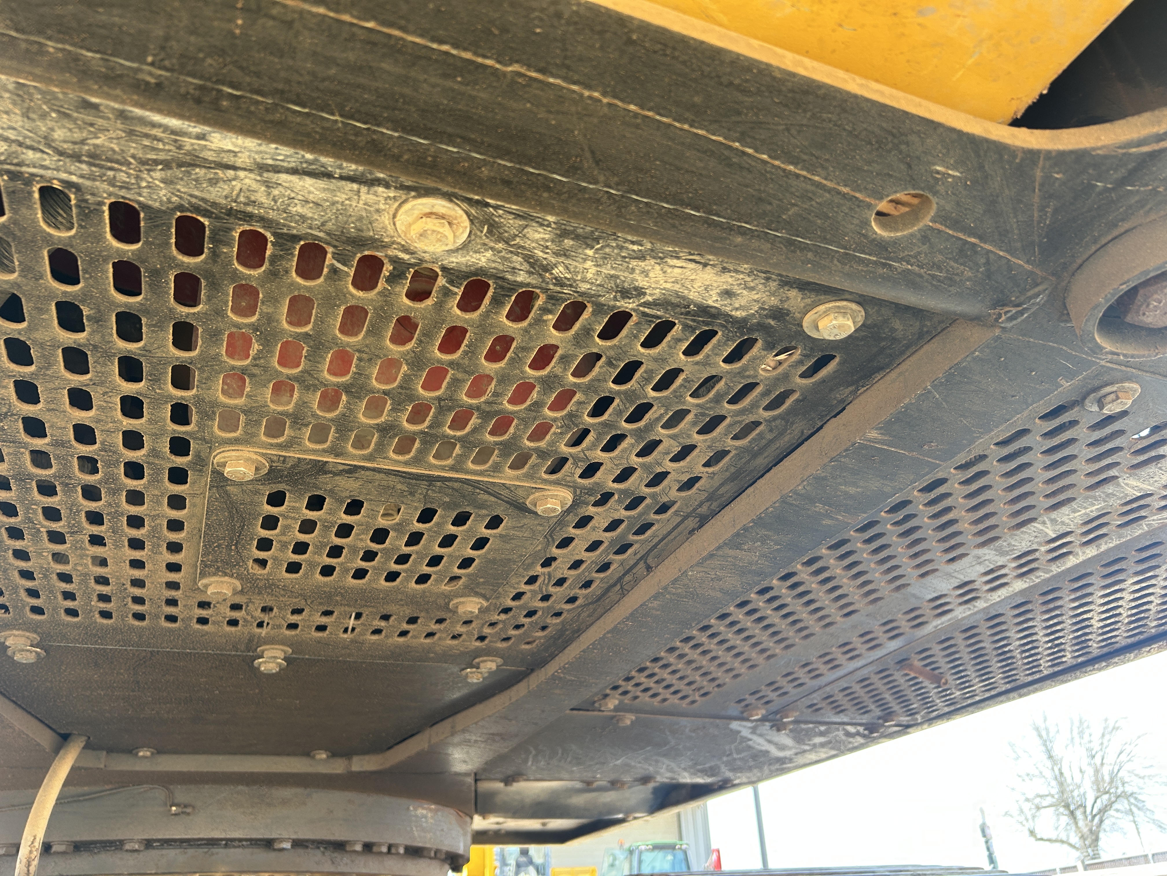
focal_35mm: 26
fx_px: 877
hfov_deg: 67.3
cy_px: 438
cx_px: 584
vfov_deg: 53.1
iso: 64
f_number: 1.5
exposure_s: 1/170
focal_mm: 5.7
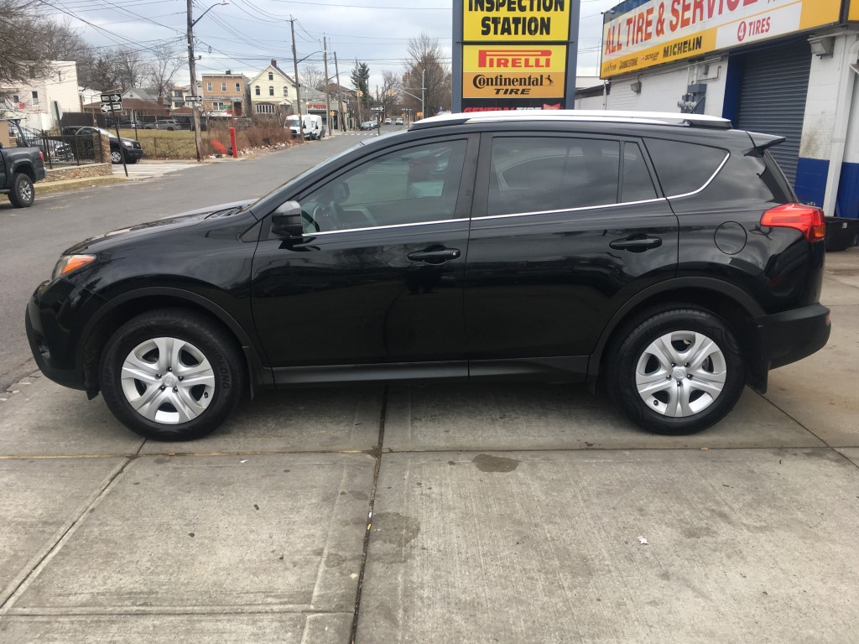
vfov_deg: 48.2
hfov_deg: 61.7
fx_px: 720
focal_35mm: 29
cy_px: 322
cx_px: 430
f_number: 2.2
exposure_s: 1/248
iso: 25
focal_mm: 4.15
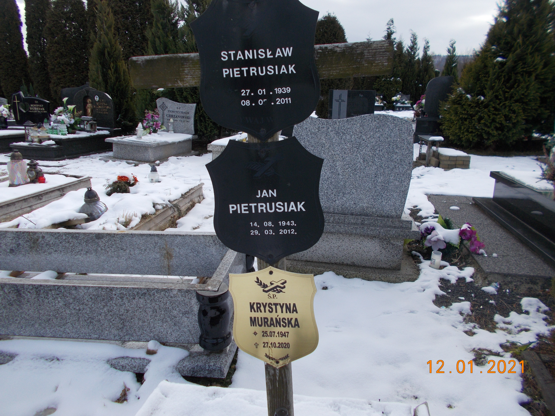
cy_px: 208
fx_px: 417
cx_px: 278
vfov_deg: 53.1
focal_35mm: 26
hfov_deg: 67.3
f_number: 3.2
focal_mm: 4.6
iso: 80
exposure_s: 1/400
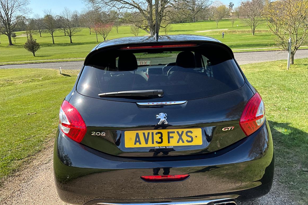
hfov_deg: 60.3
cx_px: 151
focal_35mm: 31
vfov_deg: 42.2
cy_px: 118
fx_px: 265
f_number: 1.8
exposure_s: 1/442
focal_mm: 3
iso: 25
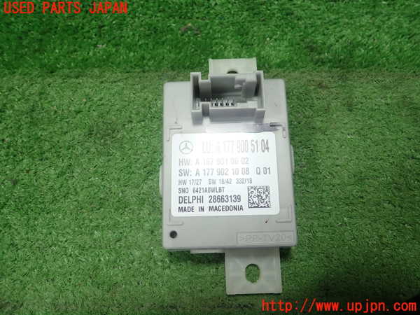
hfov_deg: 60.0
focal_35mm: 30
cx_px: 210
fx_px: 364
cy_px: 158
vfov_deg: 46.8
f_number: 2.3
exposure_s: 1/125
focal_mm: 5.5
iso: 200
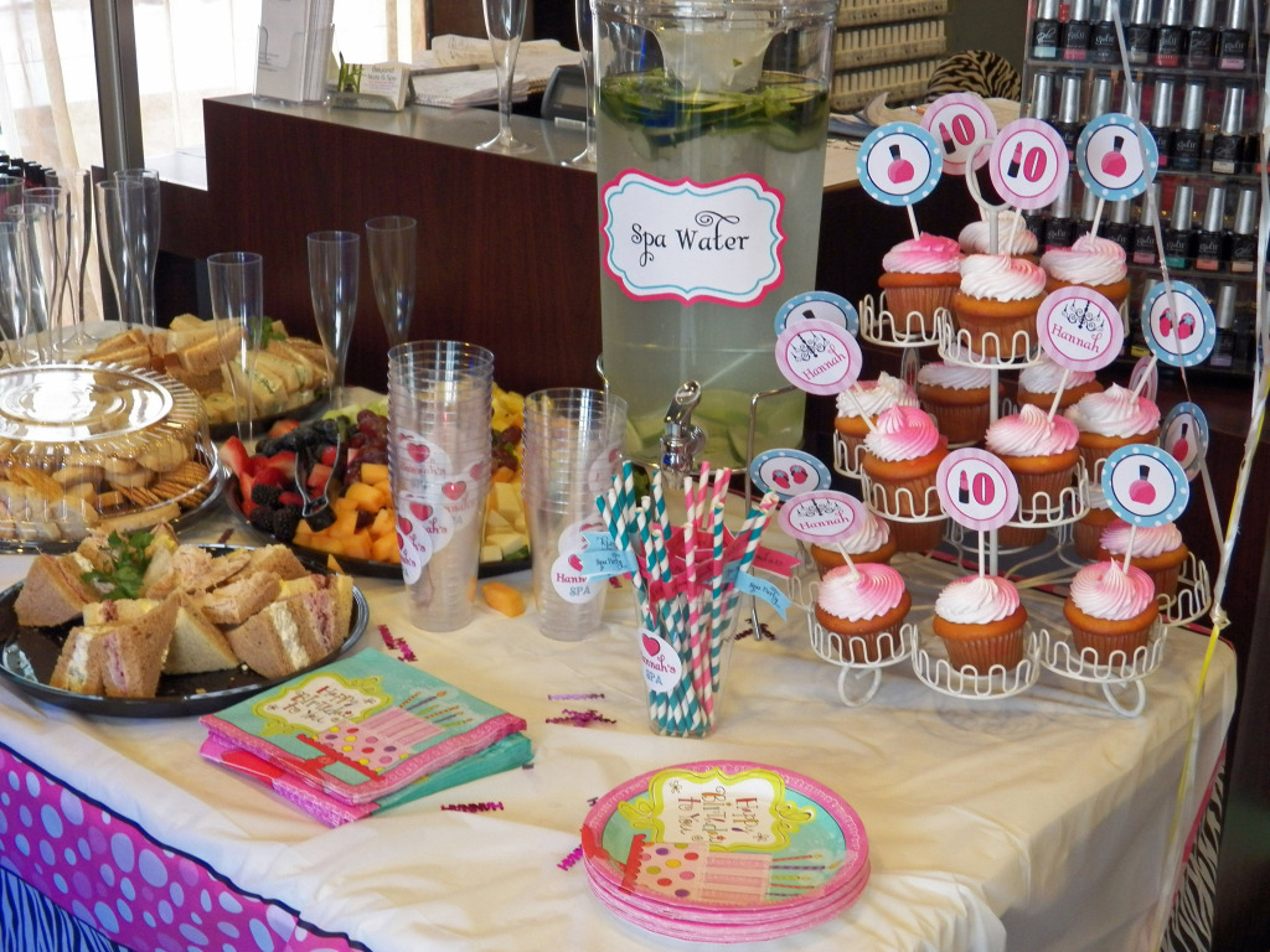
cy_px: 476
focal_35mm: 50
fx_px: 1834
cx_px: 635
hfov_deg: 38.2
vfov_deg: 29.1
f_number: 3.2
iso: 250
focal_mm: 8.9
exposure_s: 1/40
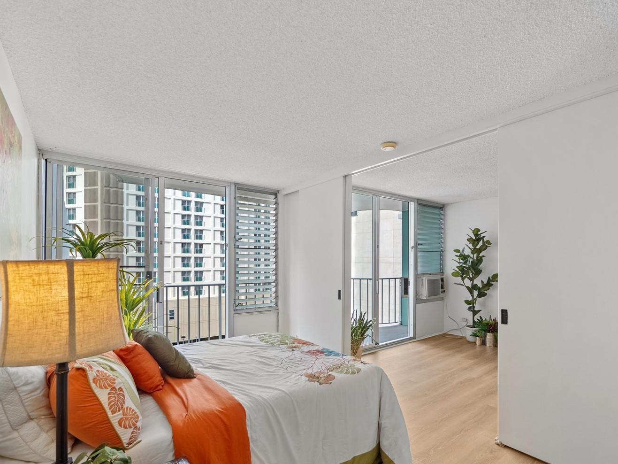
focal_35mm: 17
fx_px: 304
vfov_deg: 74.5
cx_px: 330
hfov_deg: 90.9
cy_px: 259
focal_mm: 7
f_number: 4
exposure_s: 1/2000
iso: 250
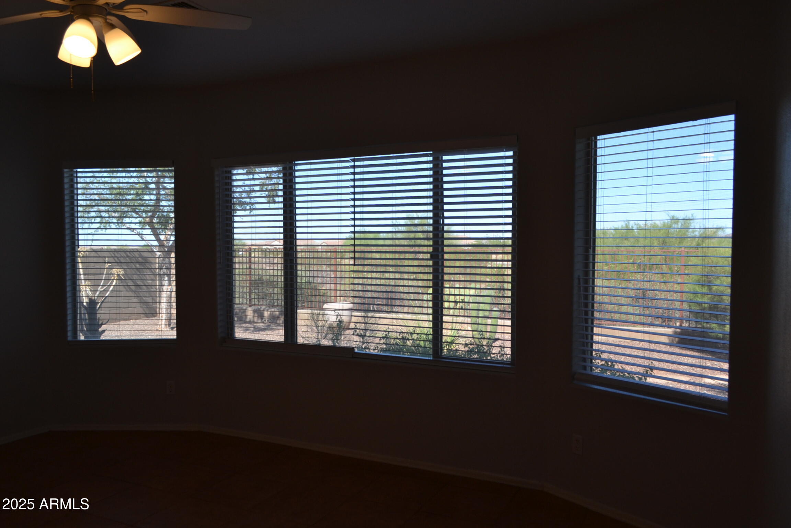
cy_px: 264
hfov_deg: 67.4
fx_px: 593
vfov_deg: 47.9
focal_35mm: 27
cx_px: 396
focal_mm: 18
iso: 250
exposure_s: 1/125
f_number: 5.6
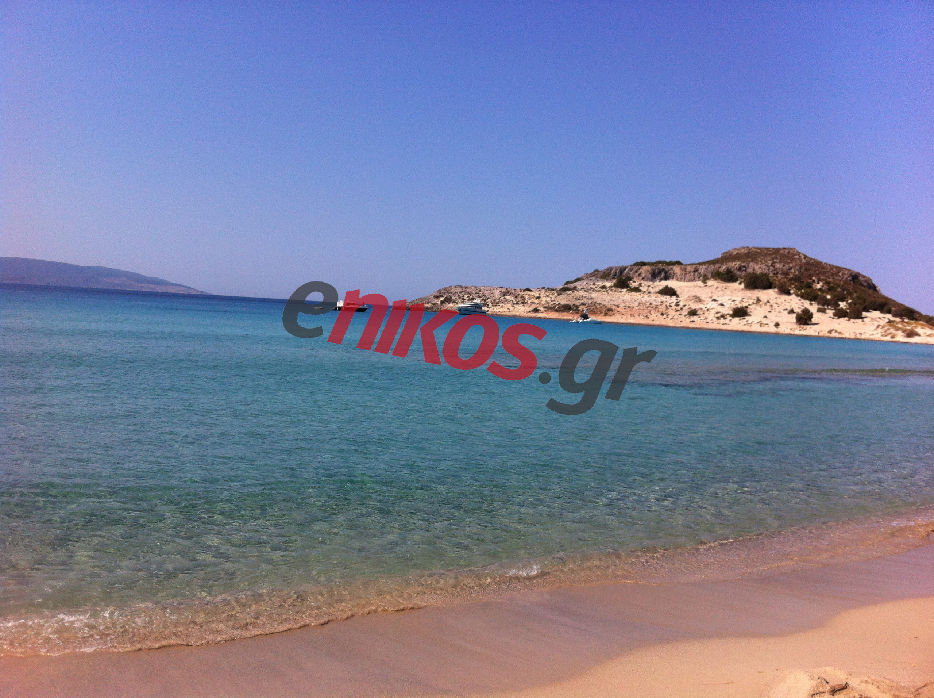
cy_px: 349
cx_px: 467
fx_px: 943
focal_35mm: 35
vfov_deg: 40.6
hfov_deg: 52.7
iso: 80
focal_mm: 3.85
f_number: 2.8
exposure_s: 1/2155
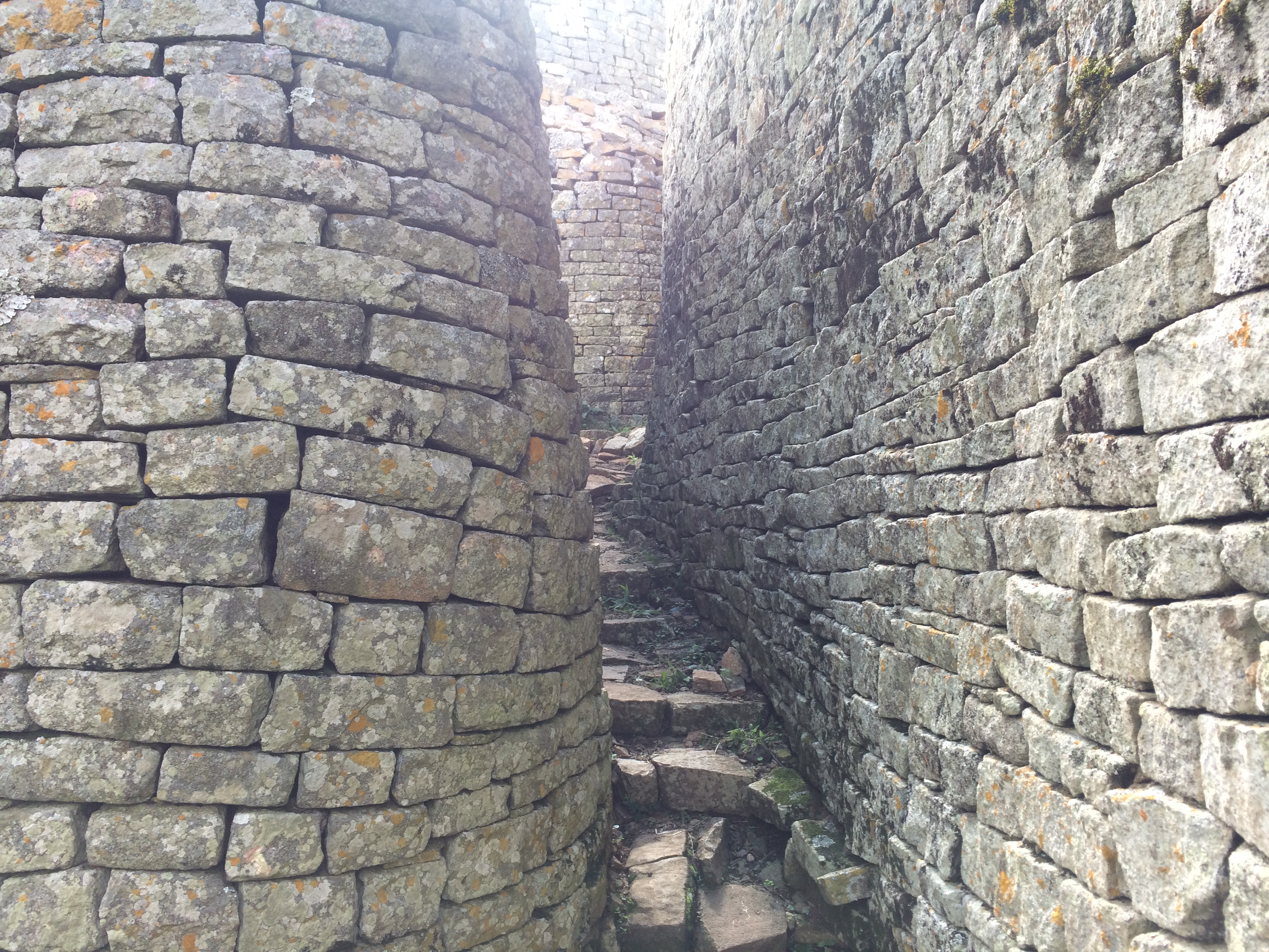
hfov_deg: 61.7
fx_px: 1063
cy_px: 476
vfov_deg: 48.2
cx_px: 634
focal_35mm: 29
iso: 32
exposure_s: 1/164
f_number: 2.2
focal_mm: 4.15
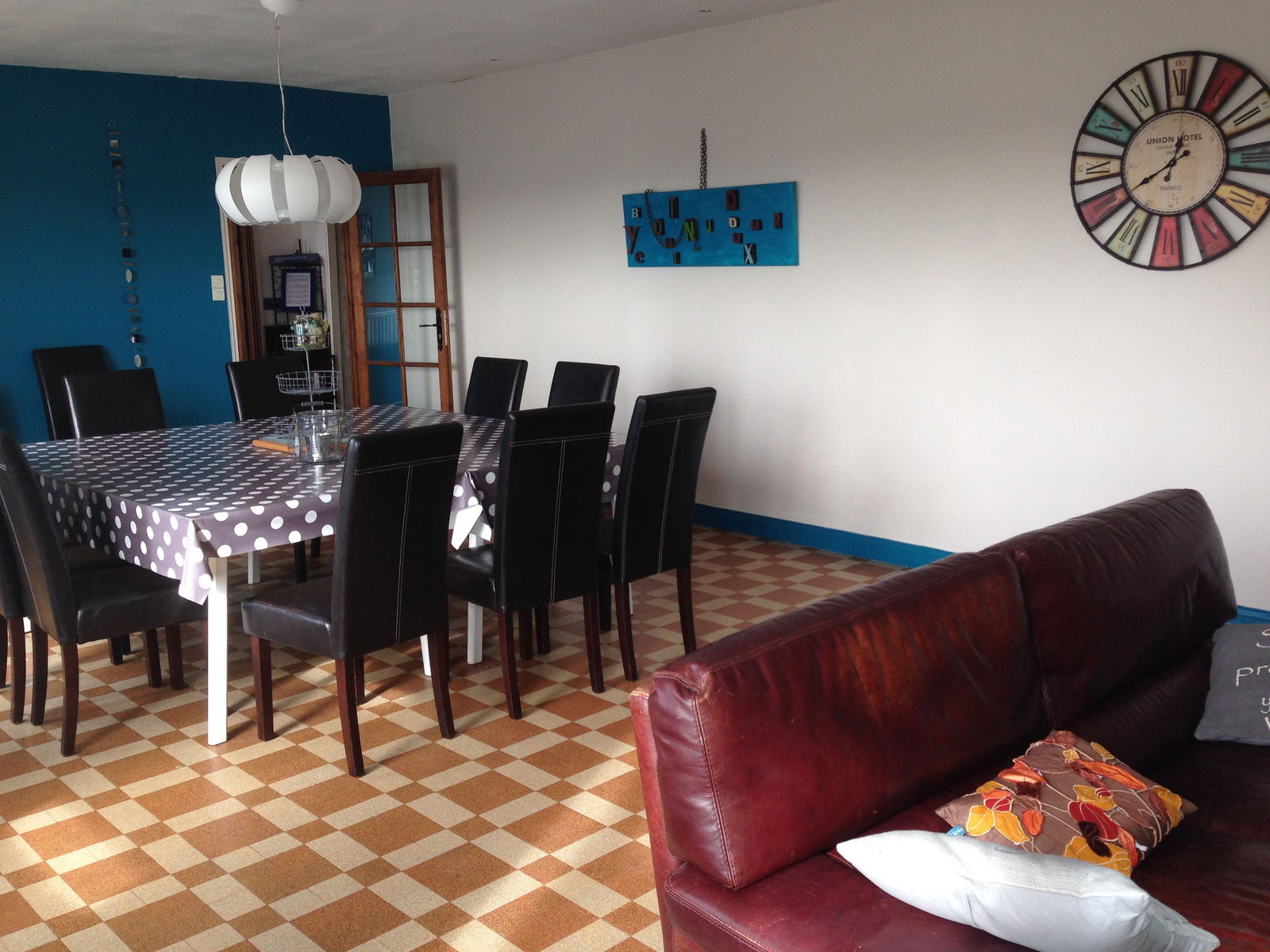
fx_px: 1211
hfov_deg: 55.4
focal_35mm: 33
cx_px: 635
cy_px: 476
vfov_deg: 42.9
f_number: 2.4
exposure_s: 1/120
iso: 50
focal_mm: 4.12
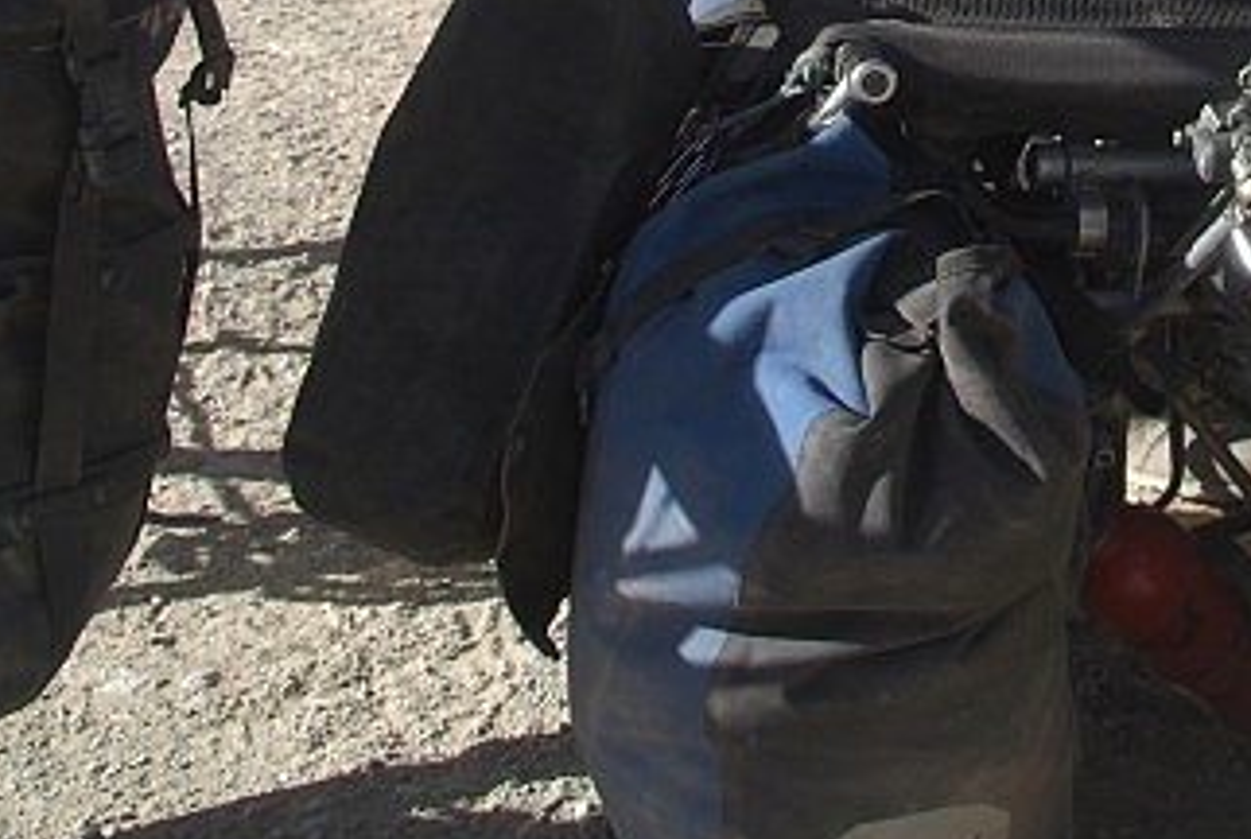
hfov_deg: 28.5
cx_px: 1197
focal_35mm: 67
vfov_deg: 19.3
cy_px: -157
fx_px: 2333
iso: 100
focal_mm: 18
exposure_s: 1/180
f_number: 6.7
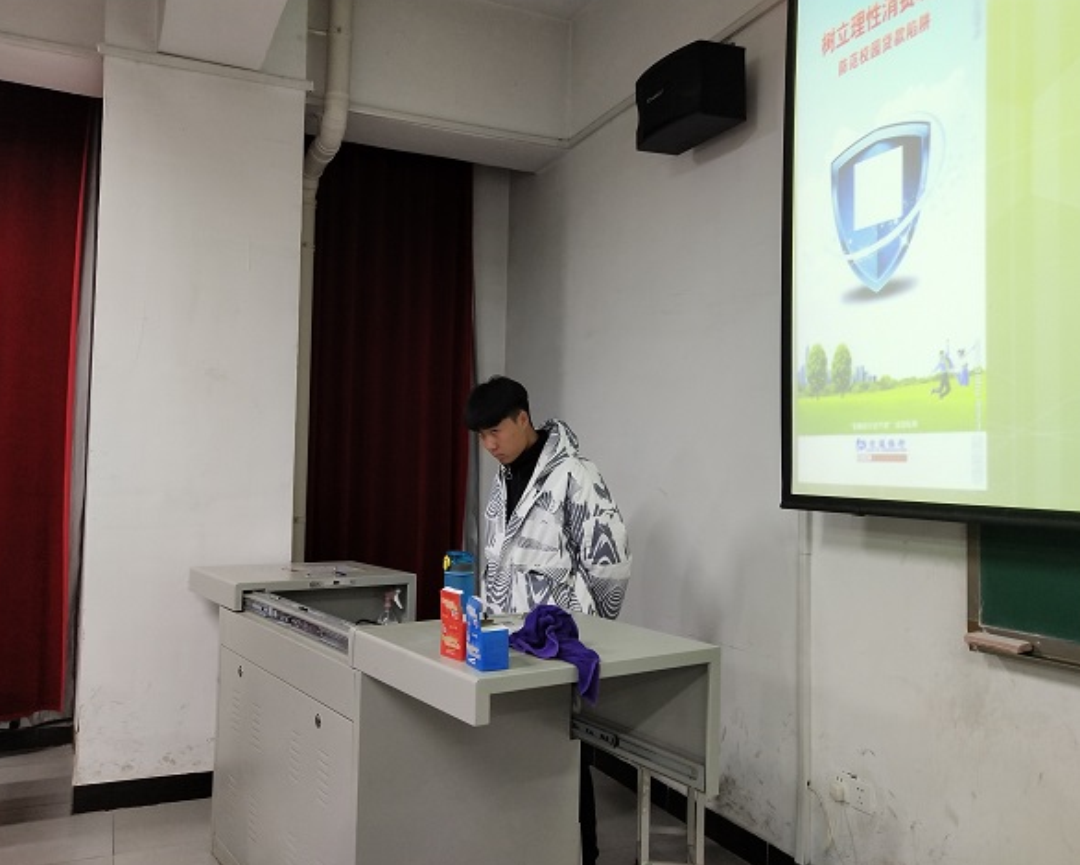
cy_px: 433
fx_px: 1023
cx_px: 514
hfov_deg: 55.6
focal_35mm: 32
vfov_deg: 45.8
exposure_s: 1/50
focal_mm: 3.95
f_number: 1.8
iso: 429
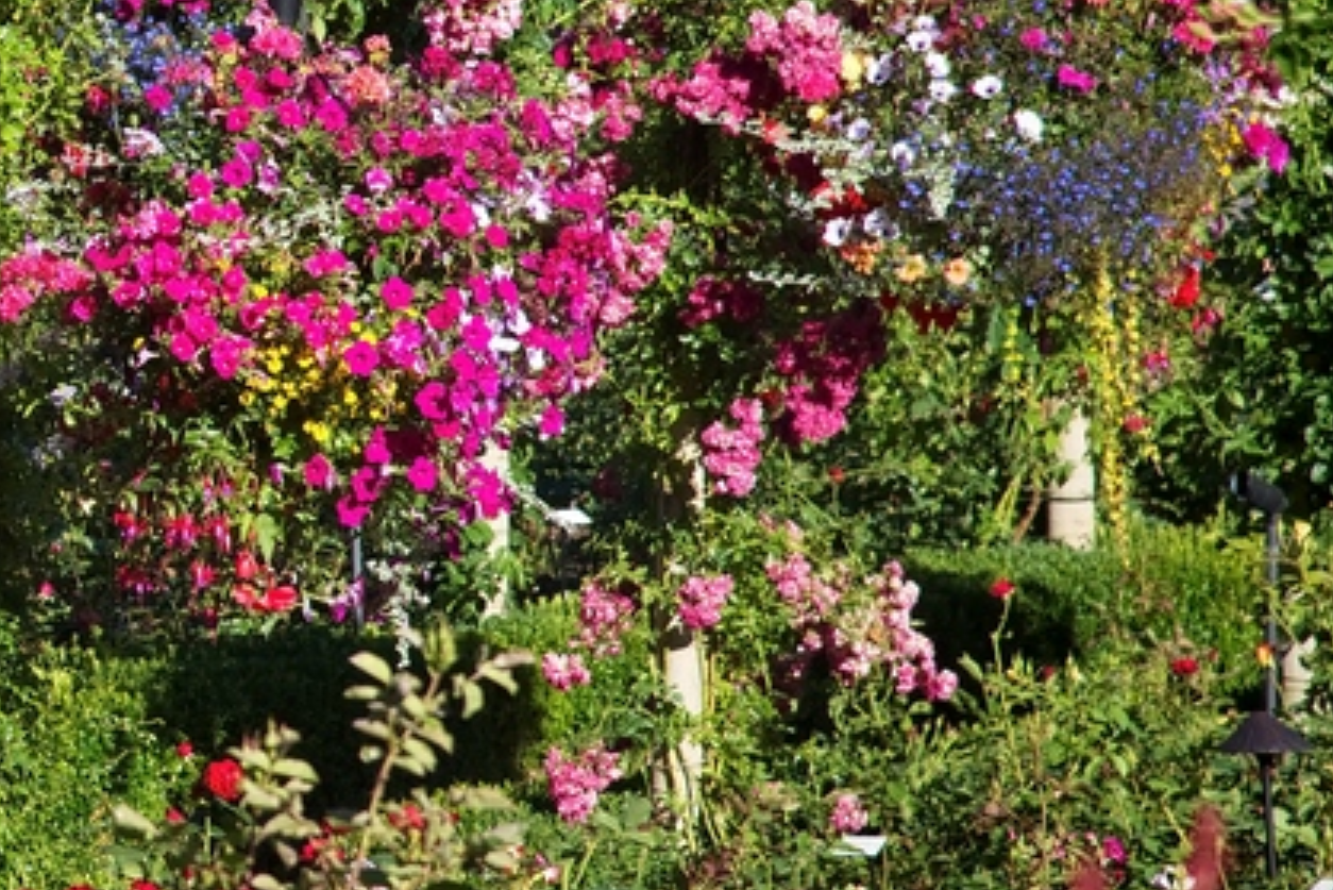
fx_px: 12704
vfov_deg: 4.0
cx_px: -472
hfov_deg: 6.0
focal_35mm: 343
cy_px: 300
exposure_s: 1/250
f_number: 7.1
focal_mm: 112
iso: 100
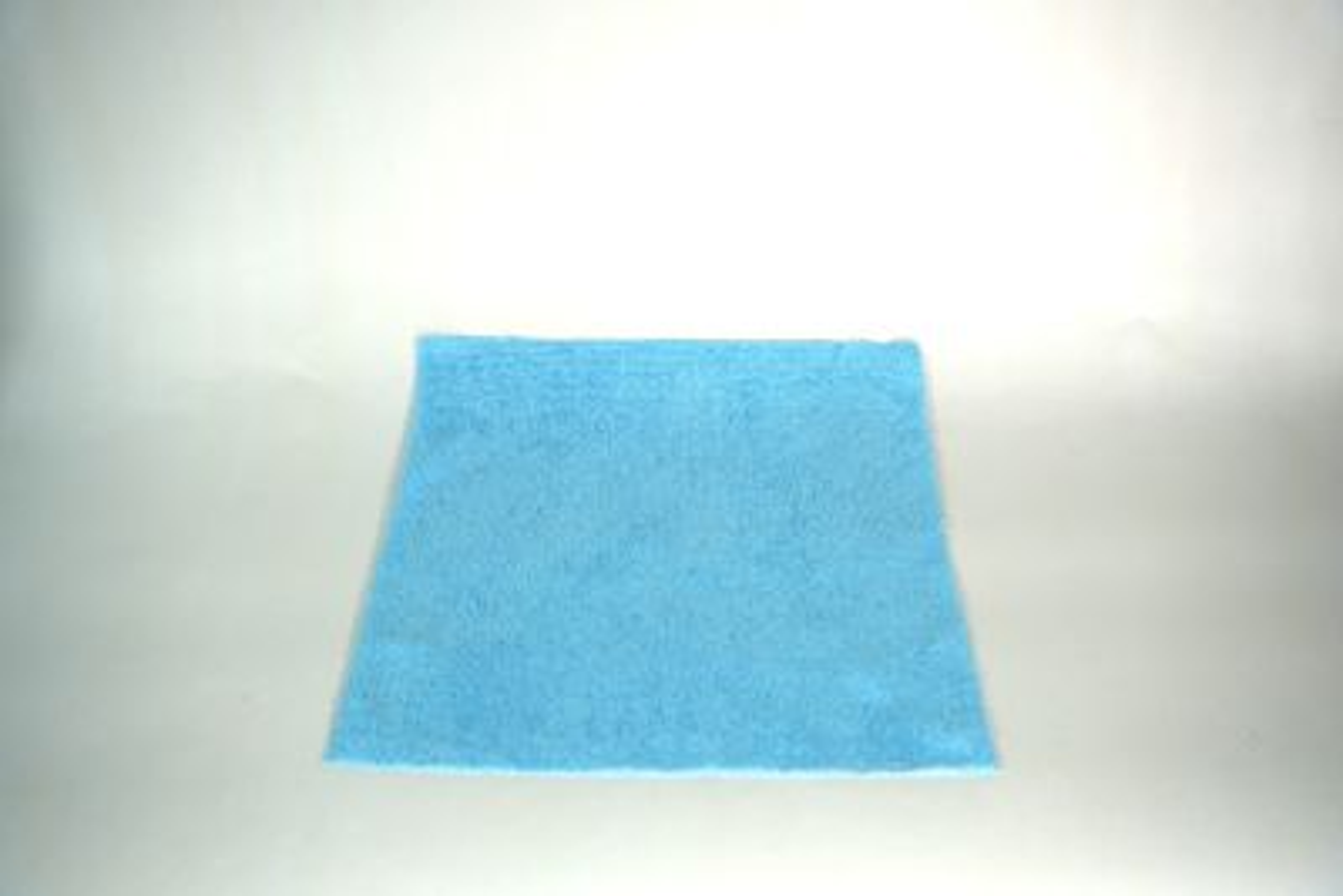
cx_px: 672
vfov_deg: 36.5
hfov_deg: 52.6
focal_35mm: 36
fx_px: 1358
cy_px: 448
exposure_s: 1/160
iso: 80
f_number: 4
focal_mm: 36.4
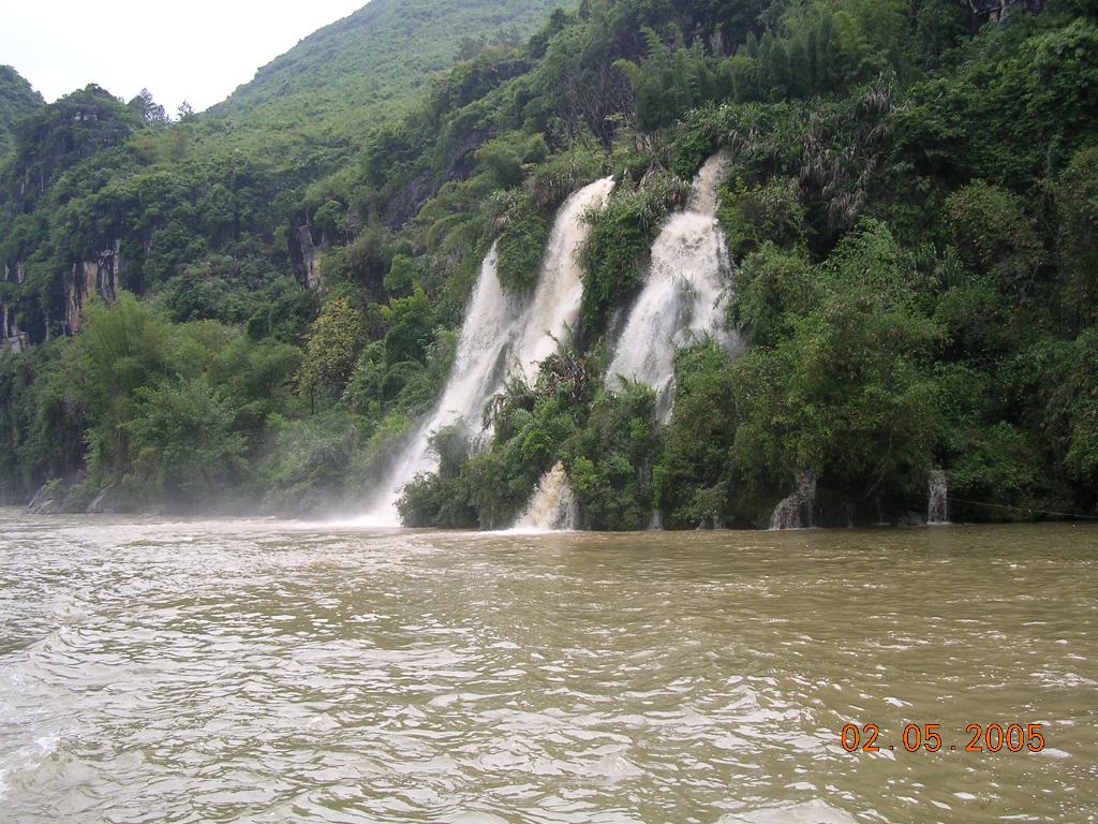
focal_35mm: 38
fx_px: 1205
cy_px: 412
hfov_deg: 49.0
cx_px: 549
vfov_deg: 37.7
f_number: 2.8
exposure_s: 1/479
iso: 100
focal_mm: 5.8
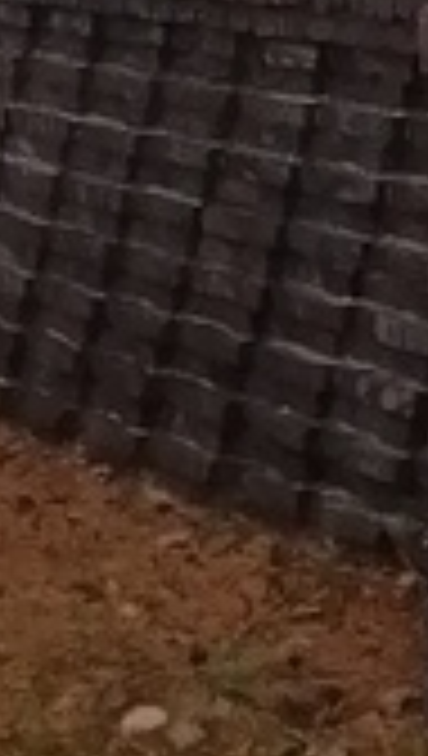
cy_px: -212
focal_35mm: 81
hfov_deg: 13.8
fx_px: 1628
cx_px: 701
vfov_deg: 23.3
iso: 64
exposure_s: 1/100
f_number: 2.4
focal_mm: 2.7
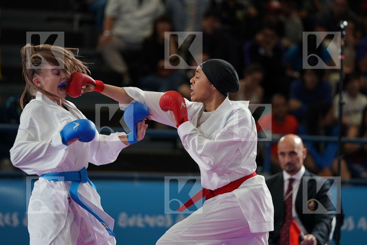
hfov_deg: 7.7
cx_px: 184
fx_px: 2722
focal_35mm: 267
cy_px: 122
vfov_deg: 5.1
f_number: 2.8
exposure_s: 1/1000
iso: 1000
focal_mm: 178
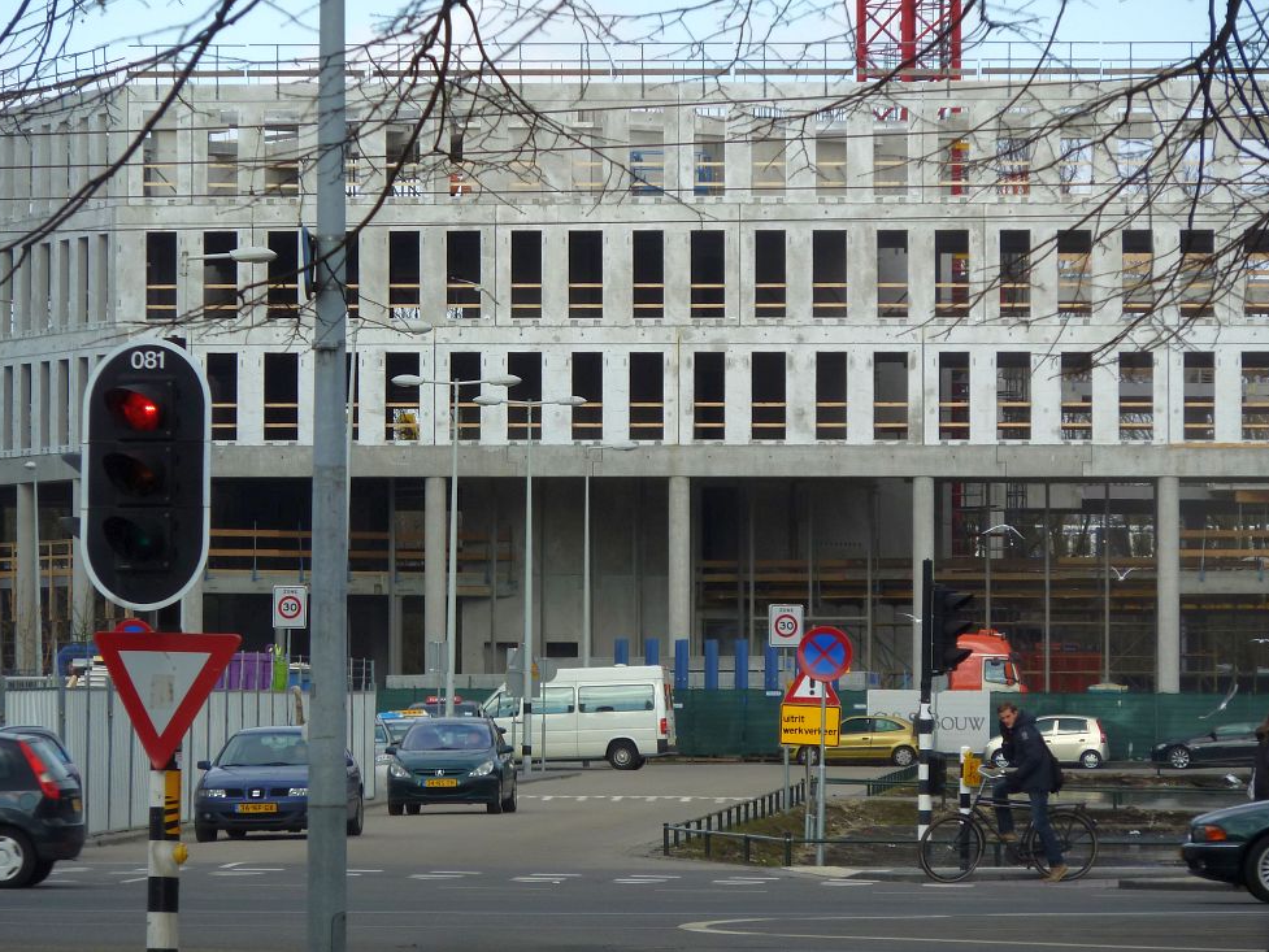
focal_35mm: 220
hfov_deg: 9.0
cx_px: 644
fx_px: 8066
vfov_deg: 6.8
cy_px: 456
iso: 80
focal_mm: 34.4
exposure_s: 1/320
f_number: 4.6
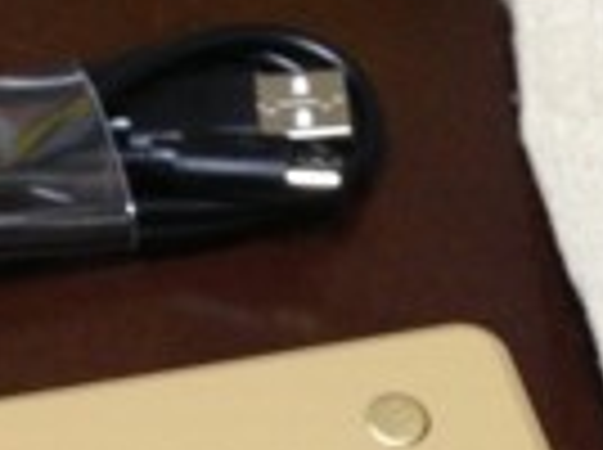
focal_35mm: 111
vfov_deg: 13.1
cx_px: 454
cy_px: 446
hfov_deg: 17.6
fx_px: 1930
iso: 320
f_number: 2.4
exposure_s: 1/20
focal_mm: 4.13
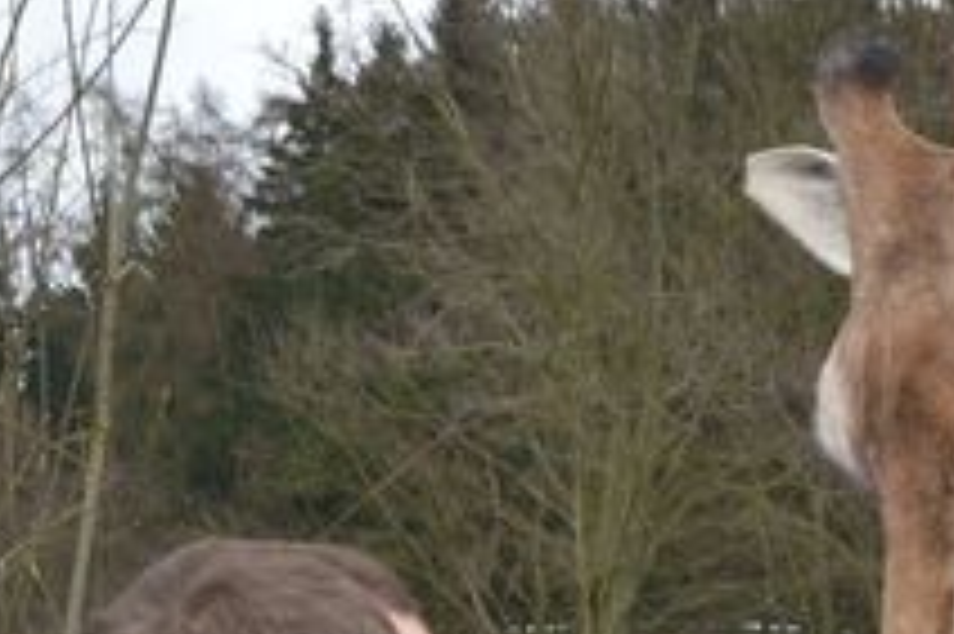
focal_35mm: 68
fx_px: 1801
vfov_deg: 19.4
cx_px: 864
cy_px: 634
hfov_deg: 28.5
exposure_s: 1/200
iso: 100
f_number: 5.6
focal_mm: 20
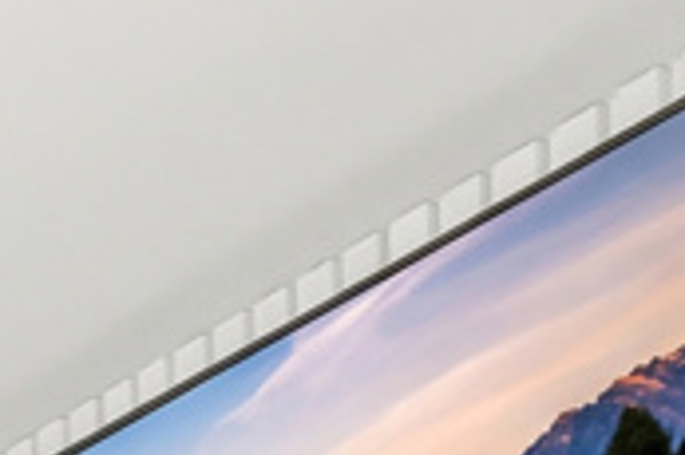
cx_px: -1255
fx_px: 1657
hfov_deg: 12.4
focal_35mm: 87
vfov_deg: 11.7
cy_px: 1207
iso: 1600
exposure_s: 1/3200
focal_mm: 14.7
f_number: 5.6
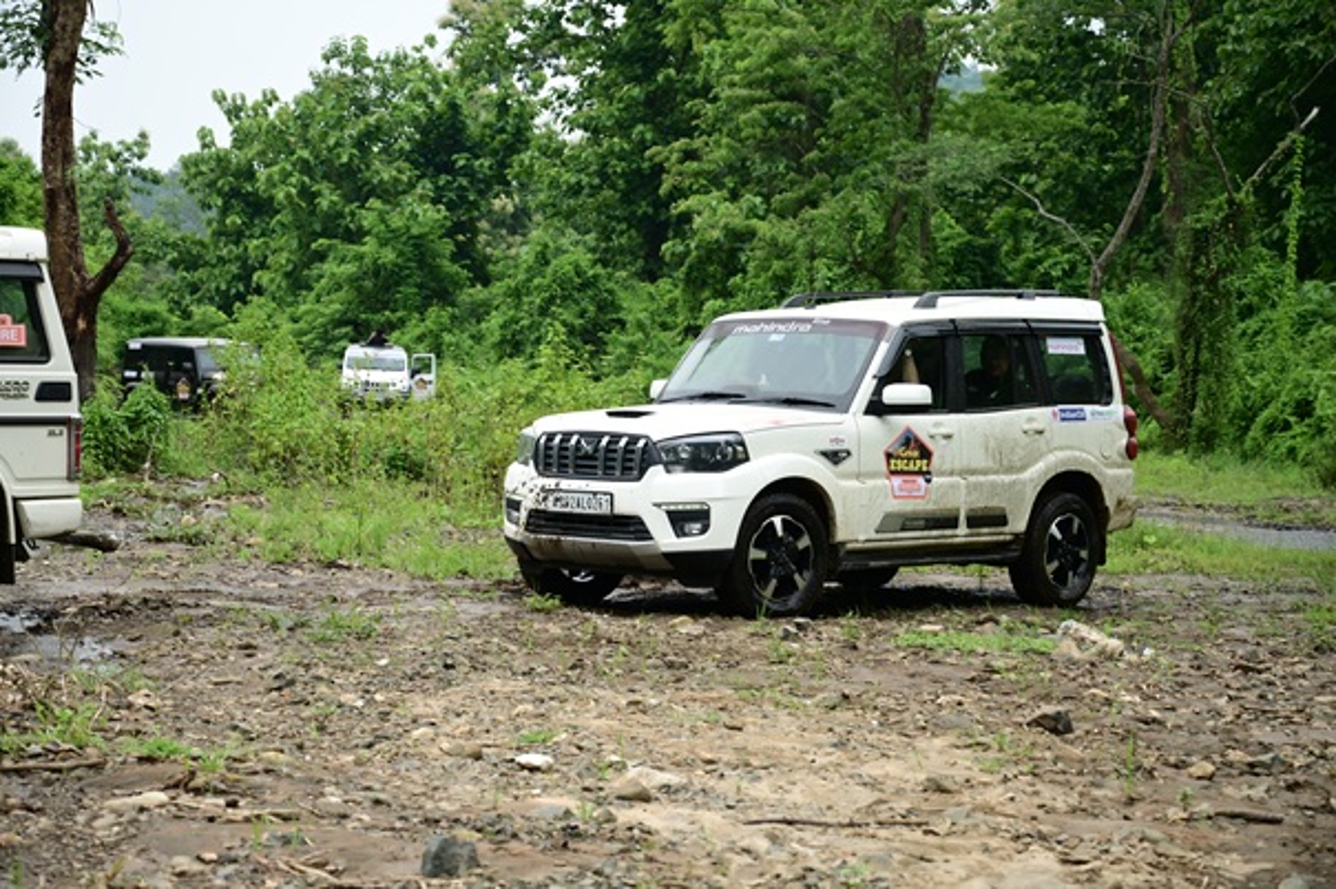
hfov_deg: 28.9
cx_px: 668
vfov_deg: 19.4
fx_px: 2596
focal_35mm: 70
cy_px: 444
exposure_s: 1/640
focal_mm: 70
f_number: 5.6
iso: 500
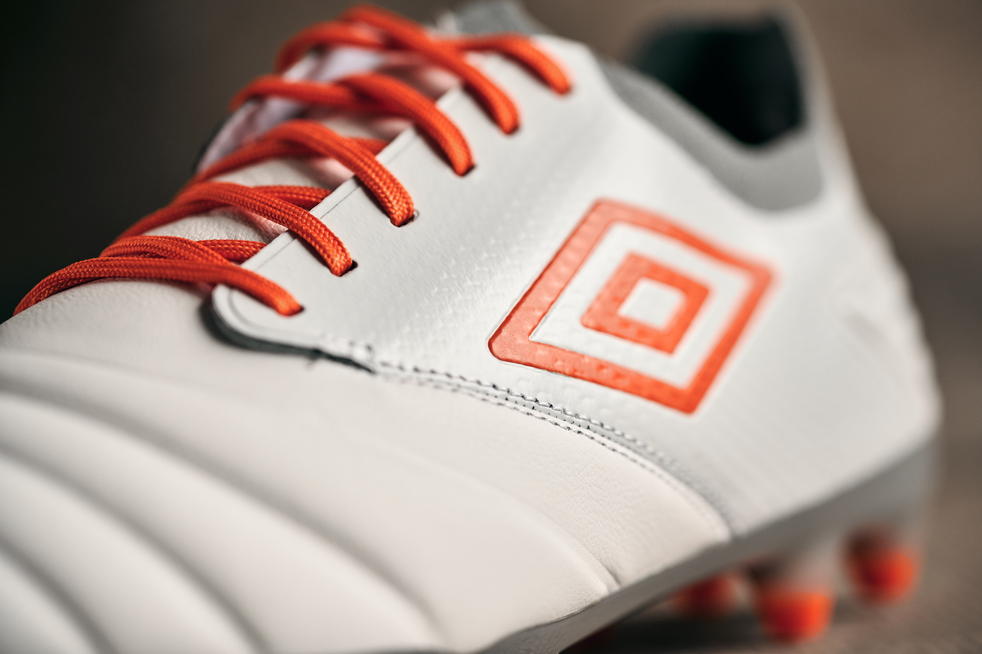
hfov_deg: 19.5
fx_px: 2864
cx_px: 491
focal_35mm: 105
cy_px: 327
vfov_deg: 13.0
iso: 400
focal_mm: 105
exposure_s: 1/1250
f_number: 5
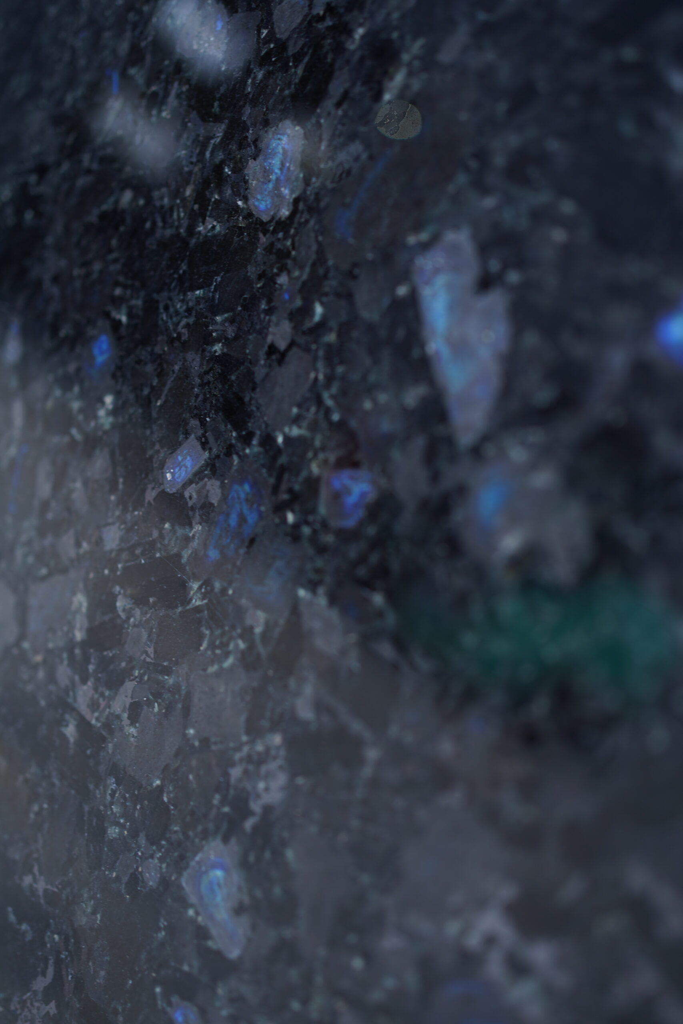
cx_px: 342
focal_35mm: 35
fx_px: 996
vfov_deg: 54.4
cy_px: 512
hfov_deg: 37.9
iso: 100
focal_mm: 35
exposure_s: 1/60
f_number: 2.5
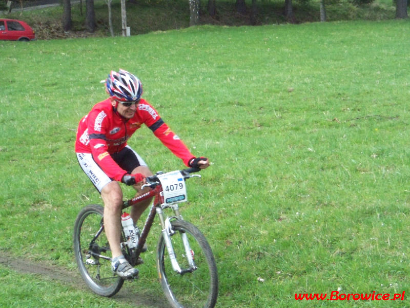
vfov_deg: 12.7
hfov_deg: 16.8
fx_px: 1386
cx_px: 205
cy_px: 154
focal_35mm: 117
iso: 400
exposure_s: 1/320
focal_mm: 19.2
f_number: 8
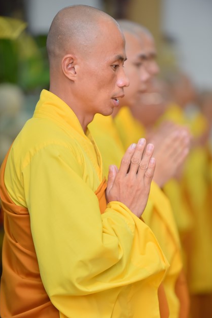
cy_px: 160
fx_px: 1476
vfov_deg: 12.3
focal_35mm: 167
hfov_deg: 8.2
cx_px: 110
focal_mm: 160
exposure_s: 1/200
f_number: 2.8
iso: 800
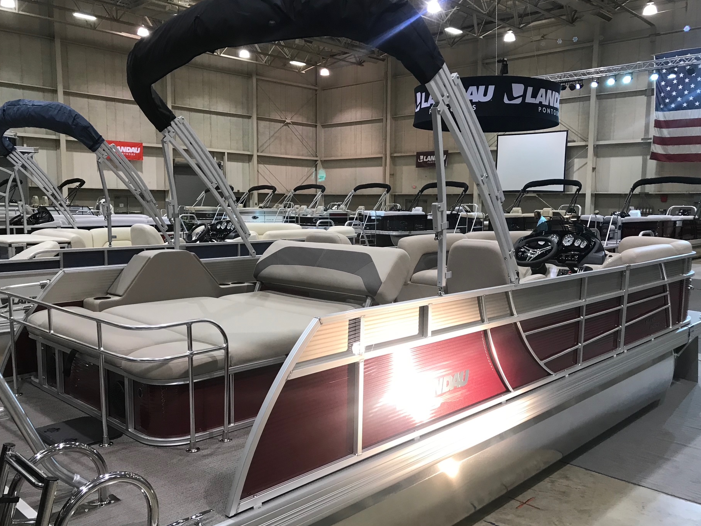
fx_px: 628
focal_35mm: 31
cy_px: 284
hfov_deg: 58.3
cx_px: 358
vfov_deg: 45.4
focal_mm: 3.99
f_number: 1.8
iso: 25
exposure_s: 1/30
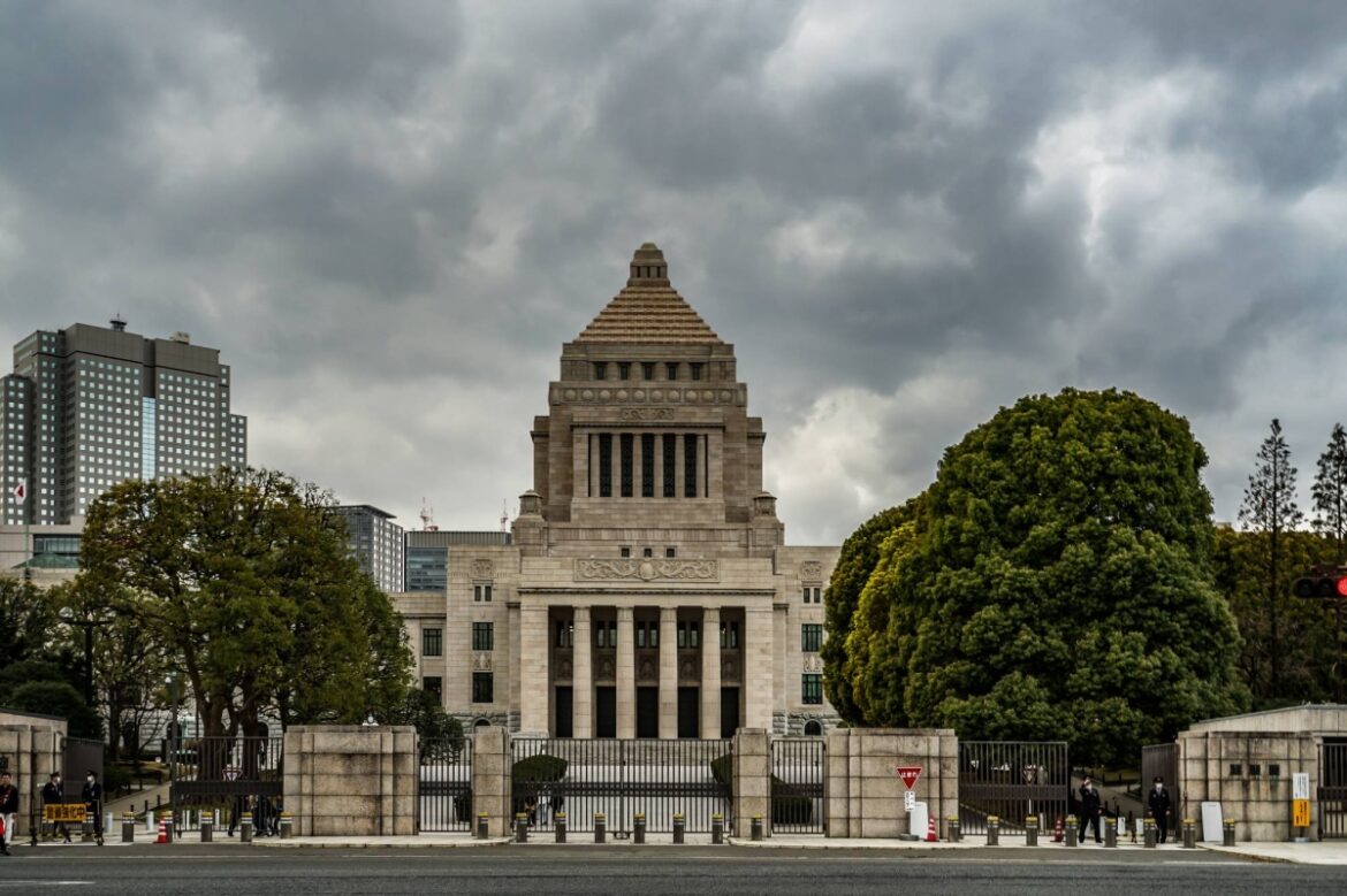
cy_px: 448
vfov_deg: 34.2
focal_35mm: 39
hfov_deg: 49.6
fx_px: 1459
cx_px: 674
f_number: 8
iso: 125
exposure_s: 1/100
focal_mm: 39
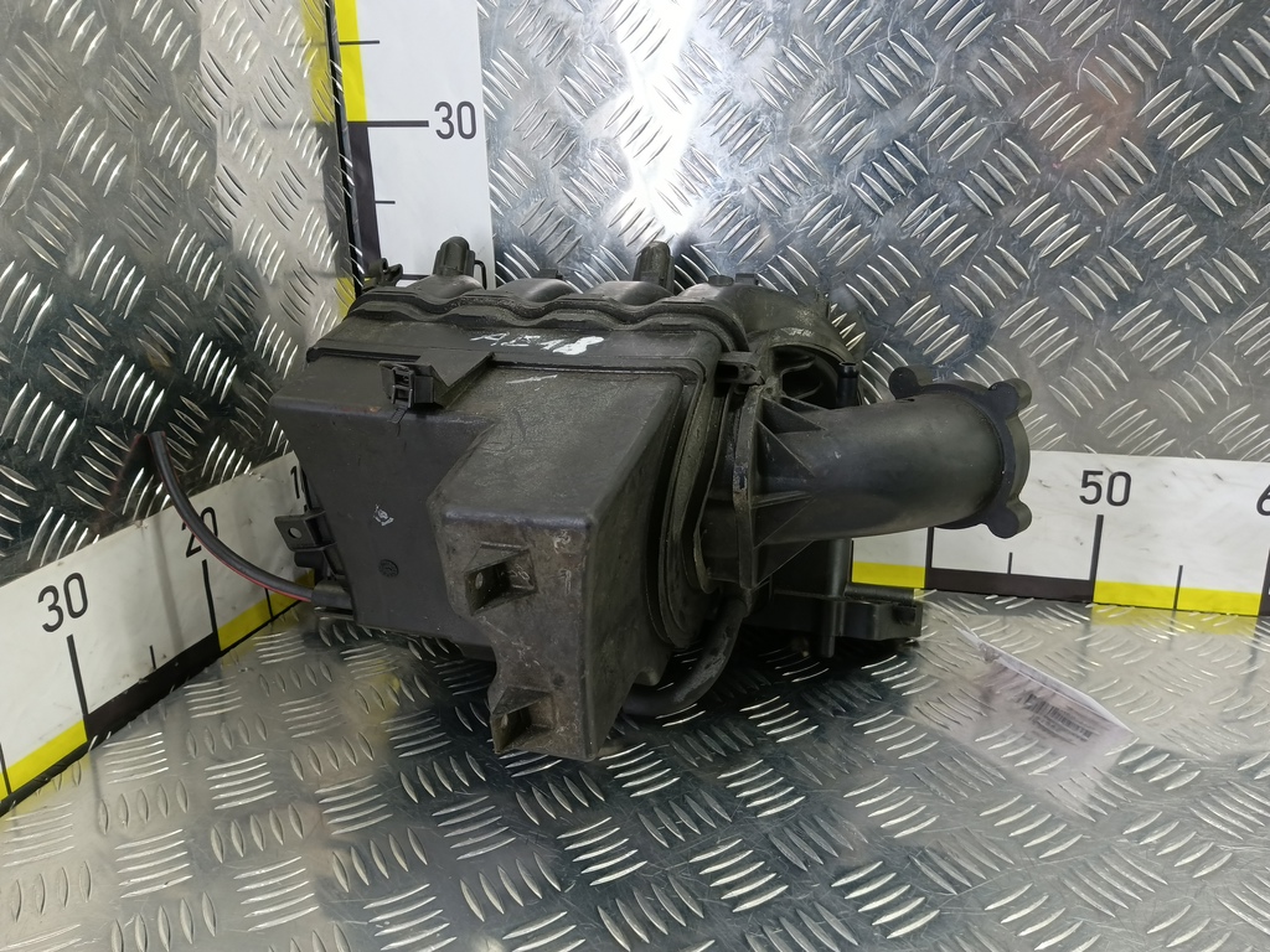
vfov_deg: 58.9
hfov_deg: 73.9
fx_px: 844
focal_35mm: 23
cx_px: 635
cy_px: 476
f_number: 1.6
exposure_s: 1/50
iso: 229
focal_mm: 4.11
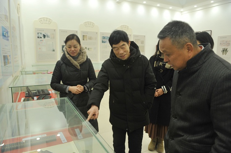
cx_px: 116
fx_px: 154
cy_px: 76
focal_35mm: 24
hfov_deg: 73.8
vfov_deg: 53.1
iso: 1000
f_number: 4
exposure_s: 1/100
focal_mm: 24
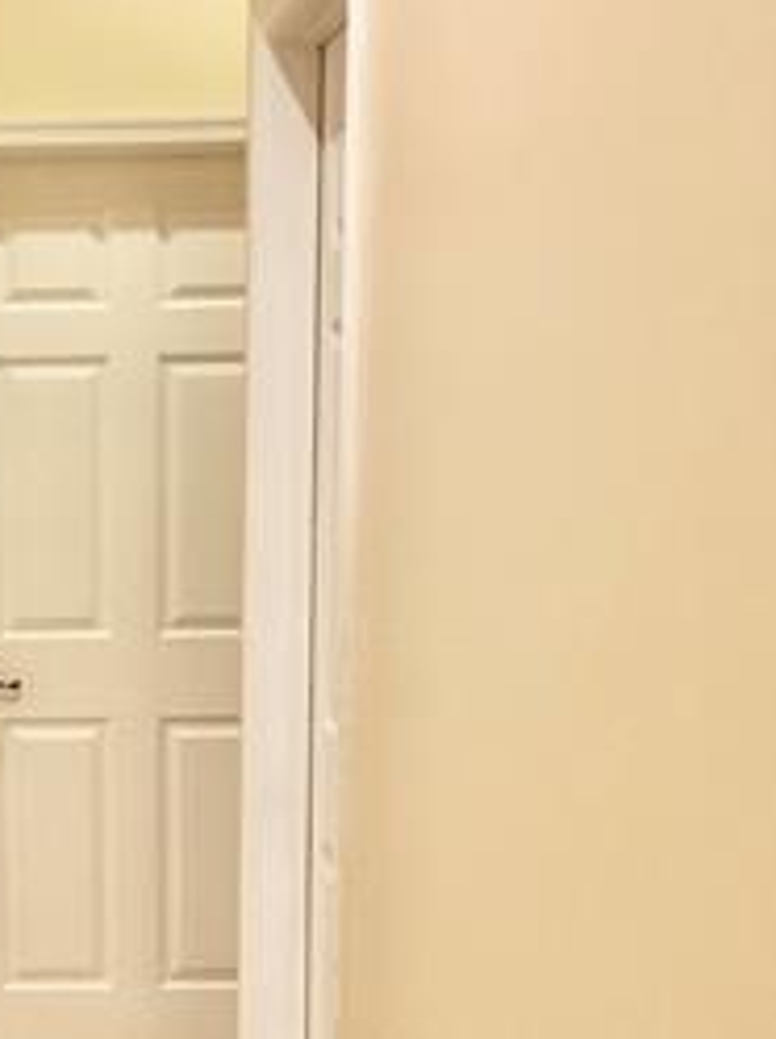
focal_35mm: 70
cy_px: 701
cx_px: -125
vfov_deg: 27.6
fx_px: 2098
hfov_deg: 19.8
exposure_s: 1/30
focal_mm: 4.15
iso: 160
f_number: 2.2
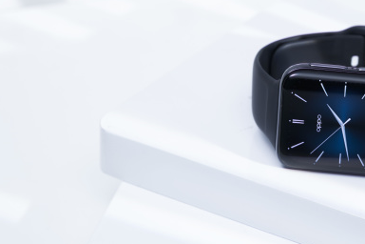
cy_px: 71
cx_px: 254
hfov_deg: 13.7
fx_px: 1521
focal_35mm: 150
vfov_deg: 9.1
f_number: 9
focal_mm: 90
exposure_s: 1/30
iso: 320
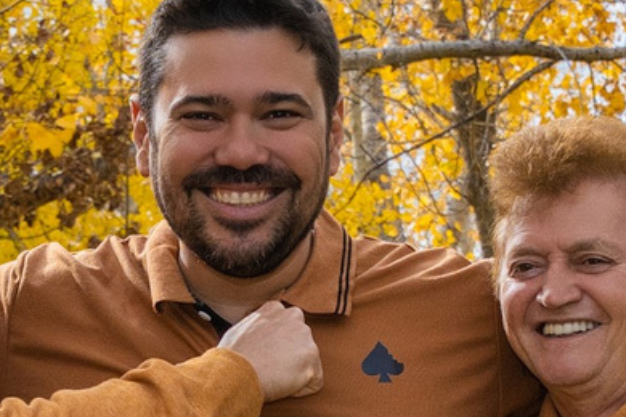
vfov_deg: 6.7
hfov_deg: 10.4
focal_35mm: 198
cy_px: 801
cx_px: 197
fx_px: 3437
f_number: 5.6
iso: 320
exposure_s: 1/640
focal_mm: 30.1
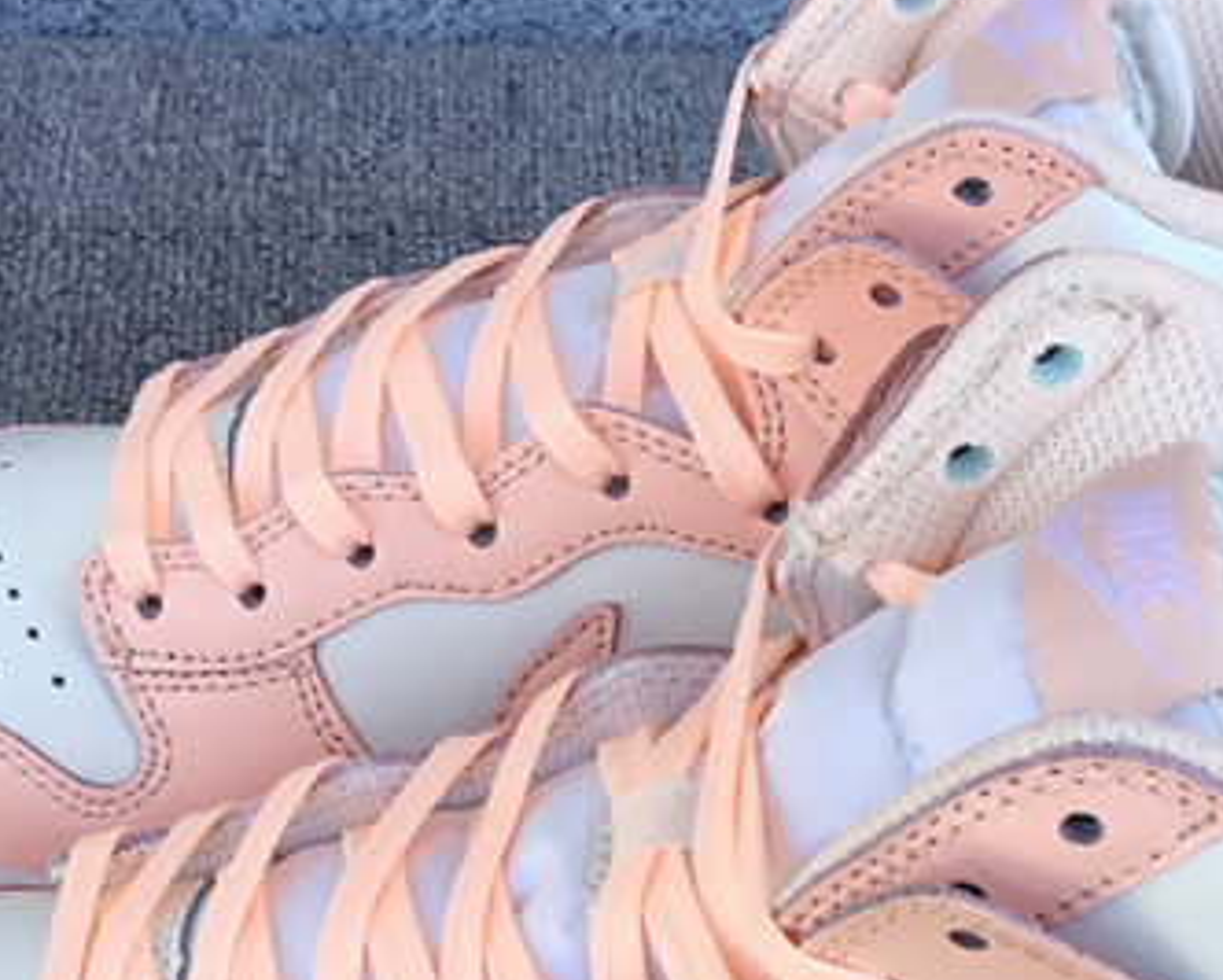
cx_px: 501
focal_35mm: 82
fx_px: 2970
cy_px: 919
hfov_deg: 23.2
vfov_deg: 18.4
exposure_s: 1/337
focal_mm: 3.3
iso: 25
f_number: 2.4
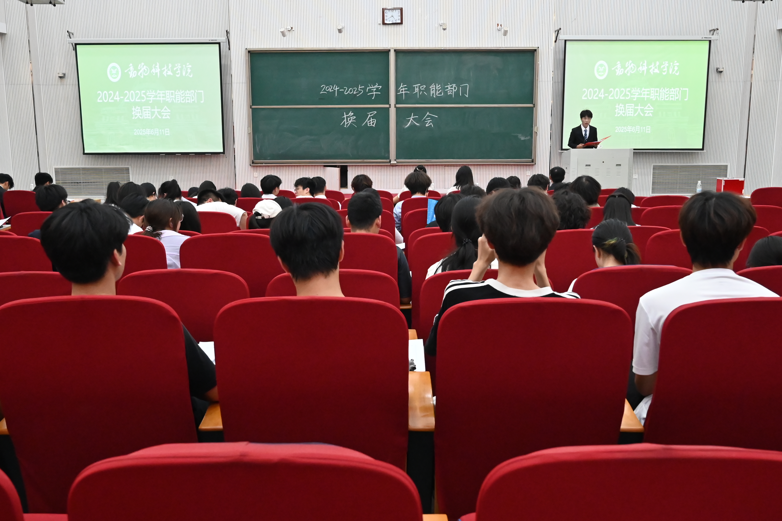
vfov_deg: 36.9
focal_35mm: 36
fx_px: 782
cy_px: 260
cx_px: 391
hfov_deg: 53.1
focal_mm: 24
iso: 6400
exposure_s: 1/160
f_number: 5.6
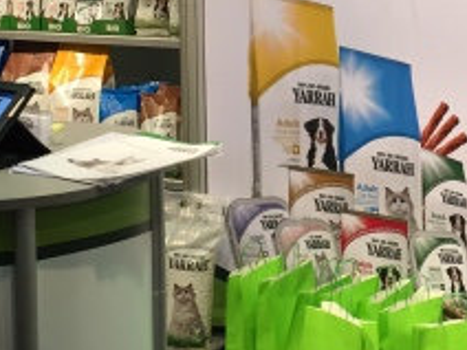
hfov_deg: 20.9
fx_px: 1241
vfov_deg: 15.8
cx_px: 404
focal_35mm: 92
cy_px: 25
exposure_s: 1/30
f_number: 2.2
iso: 64
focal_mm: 4.15
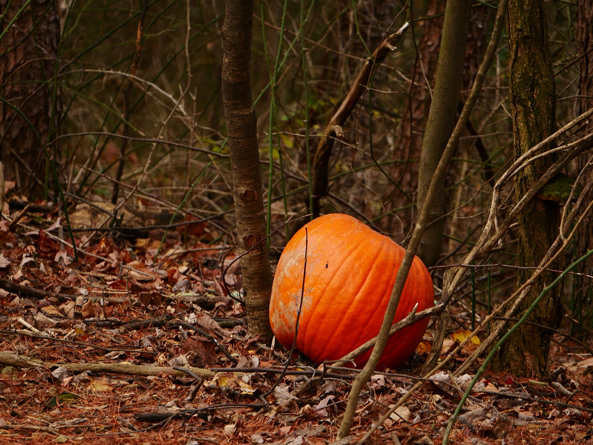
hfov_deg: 8.7
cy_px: 222
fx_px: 3907
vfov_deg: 6.5
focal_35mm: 228
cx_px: 296
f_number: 5.6
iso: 800
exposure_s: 1/125
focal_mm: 114
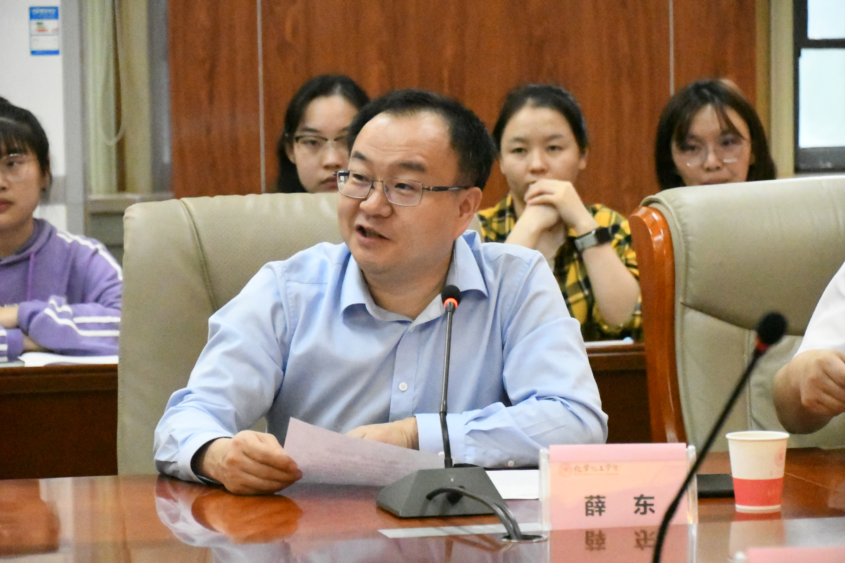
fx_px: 3521
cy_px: 282
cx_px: 422
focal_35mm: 150
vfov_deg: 9.1
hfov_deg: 13.7
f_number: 5.6
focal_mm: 100
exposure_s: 1/1600
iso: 51200
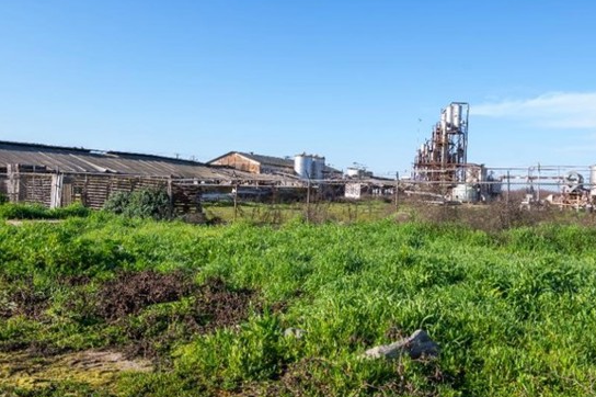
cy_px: 206
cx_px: 332
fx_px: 529
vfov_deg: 41.1
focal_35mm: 32
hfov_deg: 58.6
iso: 250
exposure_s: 1/160
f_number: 9
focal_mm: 17
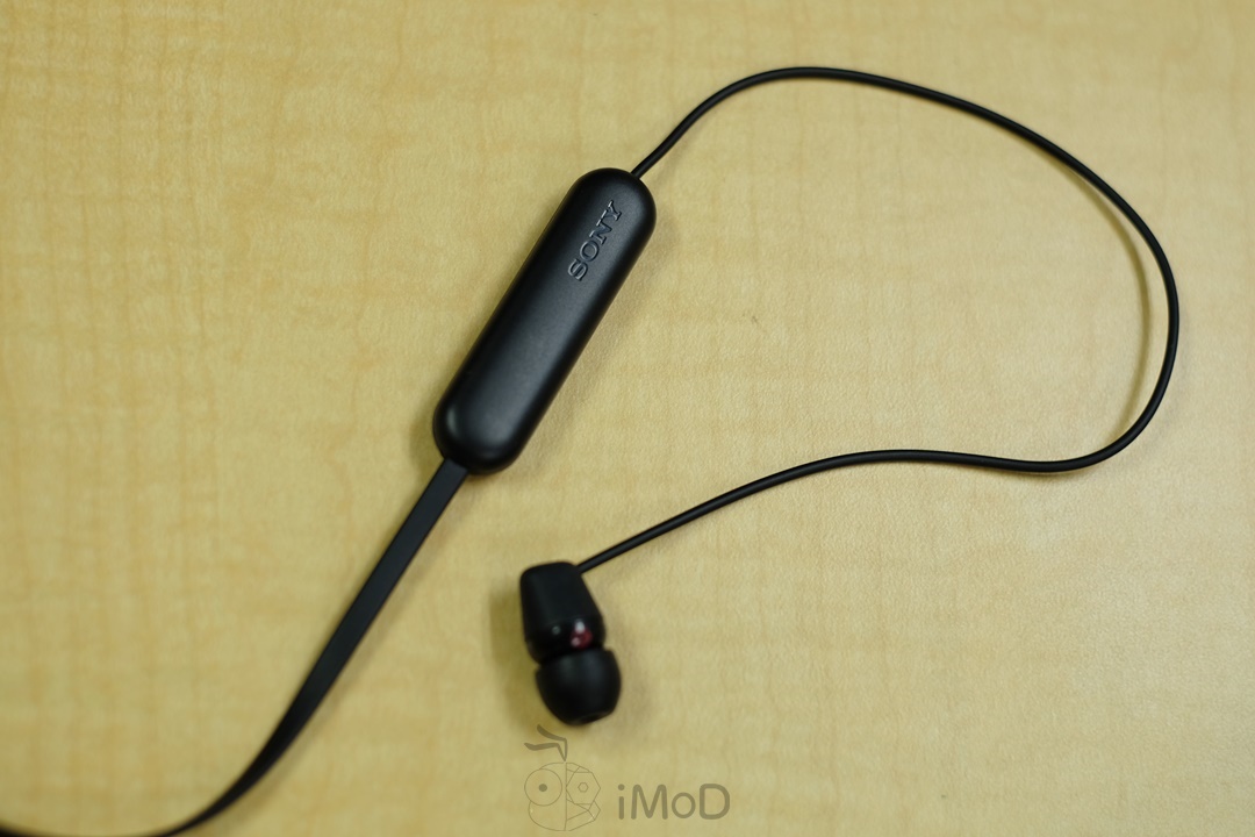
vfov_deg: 25.5
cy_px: 418
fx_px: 1847
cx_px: 628
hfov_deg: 37.5
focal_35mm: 53
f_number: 2.8
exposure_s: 1/60
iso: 200
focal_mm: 35
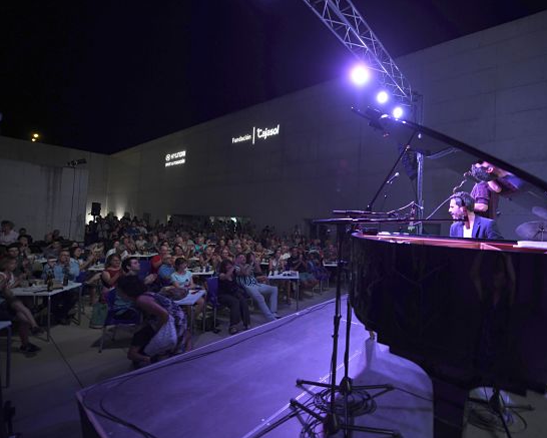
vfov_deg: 80.4
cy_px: 221
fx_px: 259
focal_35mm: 16
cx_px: 332
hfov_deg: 91.7
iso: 800
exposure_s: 1/100
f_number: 2.8
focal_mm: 14
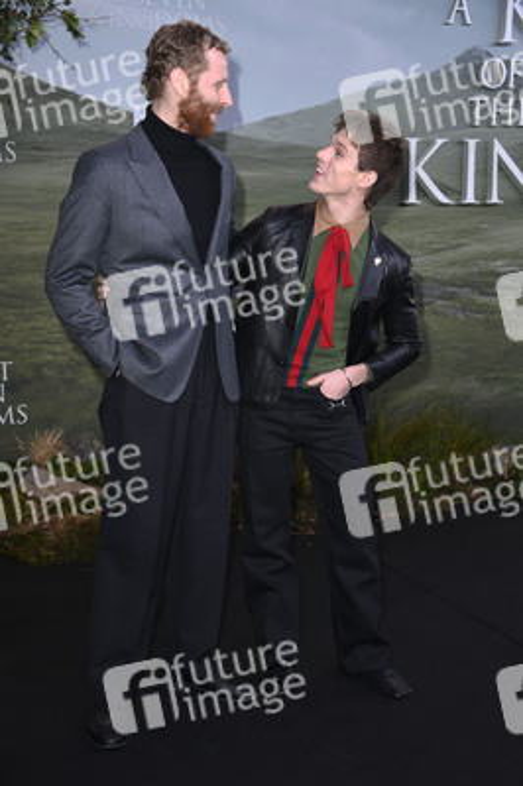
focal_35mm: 56
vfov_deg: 35.7
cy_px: 393
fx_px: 1222
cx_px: 262
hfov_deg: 24.2
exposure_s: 1/250
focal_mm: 56
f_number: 5.6
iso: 640
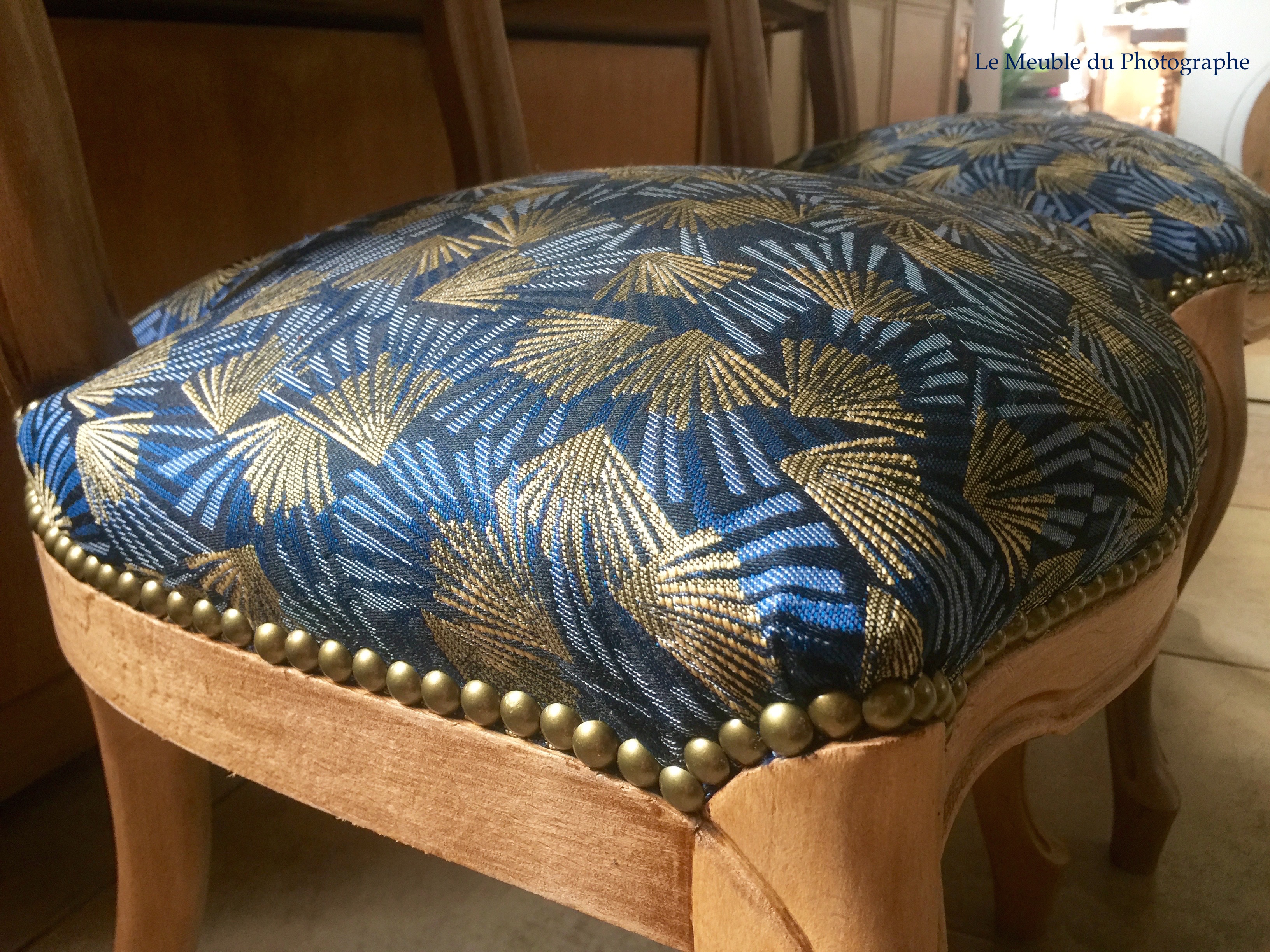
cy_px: 476
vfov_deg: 48.2
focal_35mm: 29
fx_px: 1064
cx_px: 635
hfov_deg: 61.7
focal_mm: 4.15
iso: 80
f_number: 2.2
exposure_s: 1/17
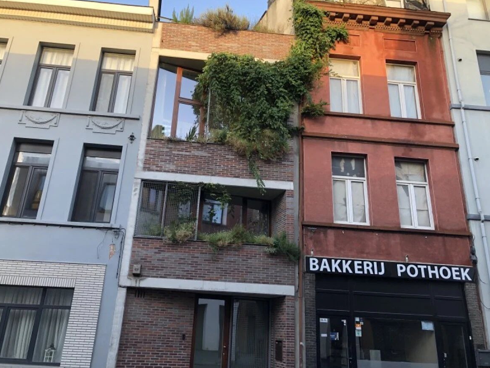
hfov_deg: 61.7
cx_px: 238
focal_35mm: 29
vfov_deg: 48.2
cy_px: 181
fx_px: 410
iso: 32
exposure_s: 1/120
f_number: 1.8
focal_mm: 4
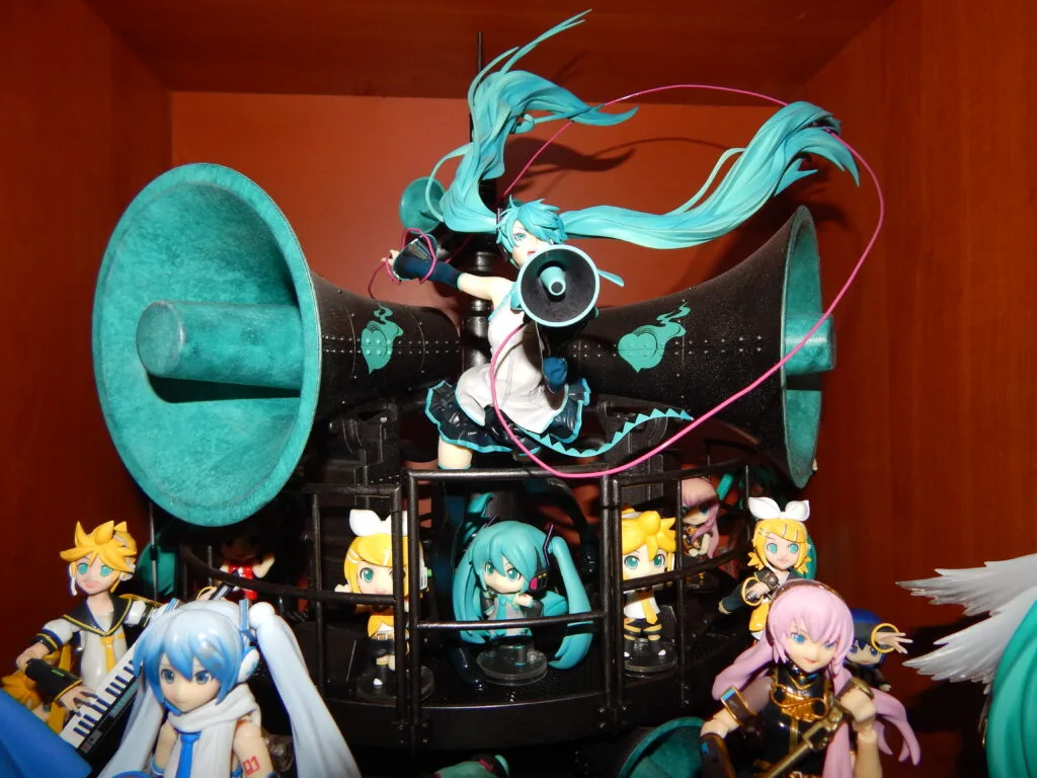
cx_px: 518
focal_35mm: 23
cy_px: 389
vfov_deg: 58.9
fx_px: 689
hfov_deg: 73.9
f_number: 6
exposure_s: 1/30
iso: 200
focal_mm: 4
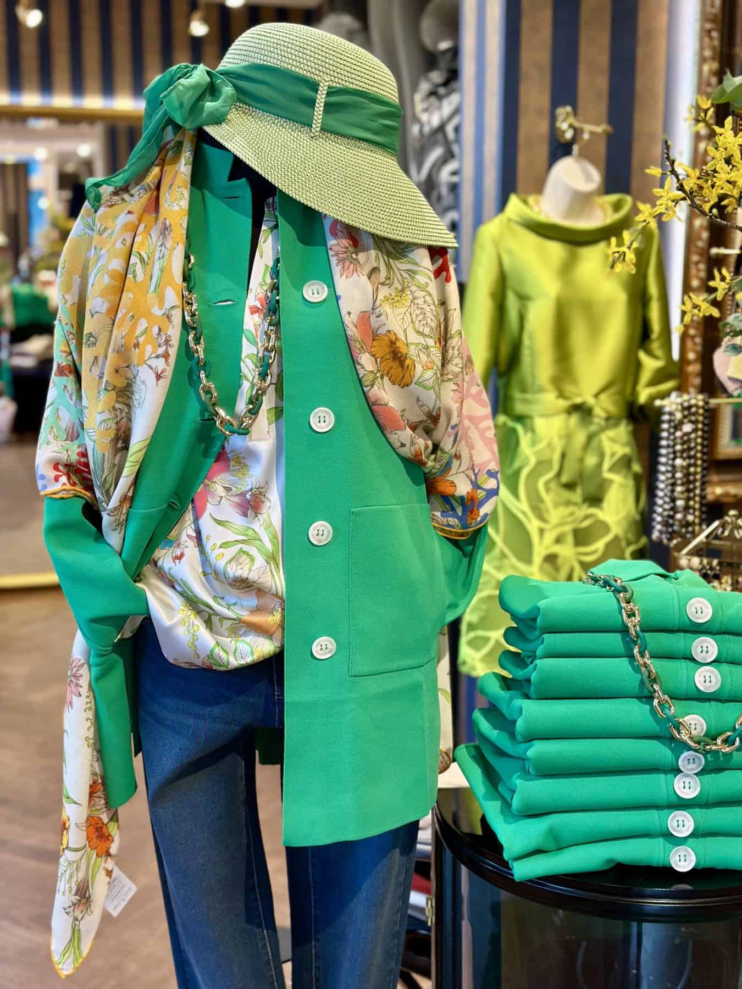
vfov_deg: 39.7
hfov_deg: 30.3
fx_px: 1372
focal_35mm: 48
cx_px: 371
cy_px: 494
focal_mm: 6.86
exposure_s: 1/50
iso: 80
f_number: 1.78
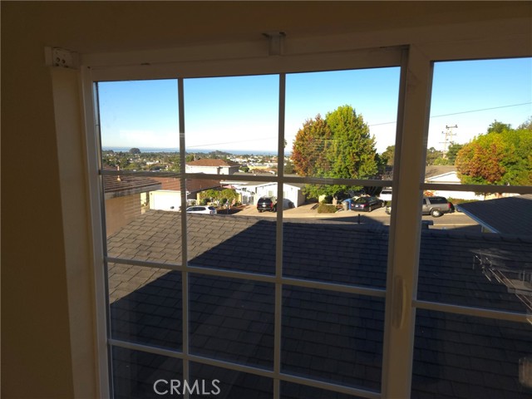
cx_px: 266
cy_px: 200
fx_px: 353
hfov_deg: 73.9
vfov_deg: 58.9
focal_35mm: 23
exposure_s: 1/884
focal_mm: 5.4
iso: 50
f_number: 1.8
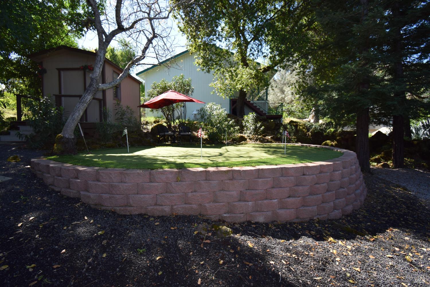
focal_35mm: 15
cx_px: 215
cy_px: 144
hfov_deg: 100.4
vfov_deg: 77.3
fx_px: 179
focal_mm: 10
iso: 100
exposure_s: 1/125
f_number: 5.6
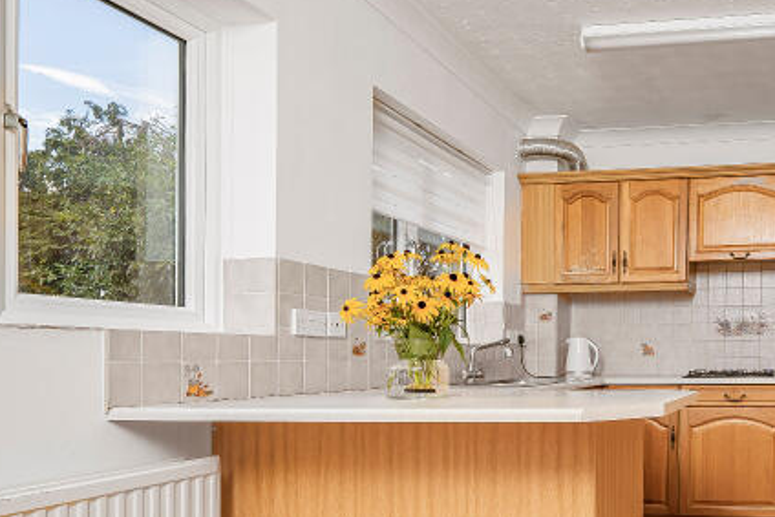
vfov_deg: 44.0
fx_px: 624
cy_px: 363
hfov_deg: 54.2
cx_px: 718
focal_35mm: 29
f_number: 9
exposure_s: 1/160
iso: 320
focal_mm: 12
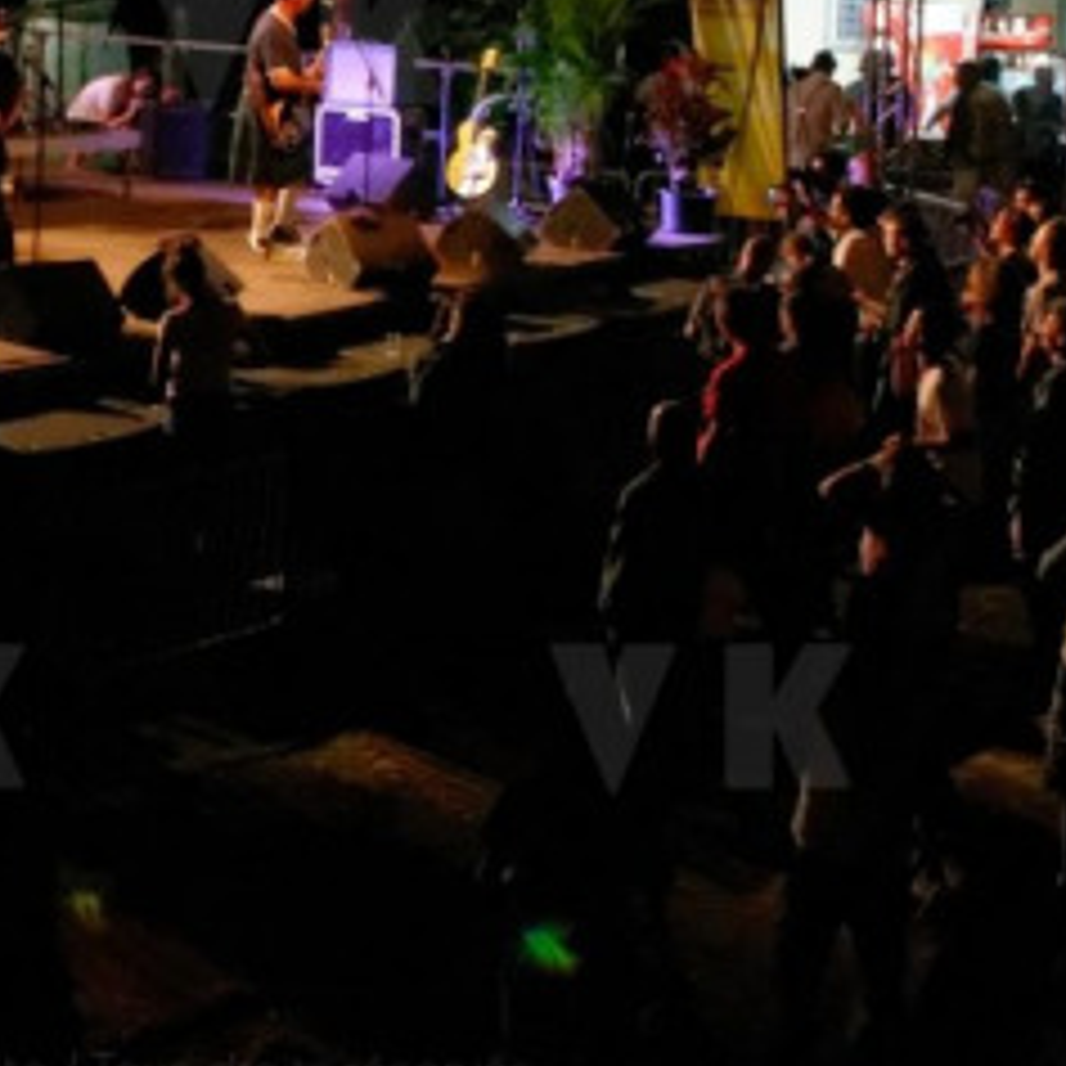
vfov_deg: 16.7
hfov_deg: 16.4
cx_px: -130
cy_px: 171
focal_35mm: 103
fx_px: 3589
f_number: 5.6
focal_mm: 24
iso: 6400
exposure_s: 1/60
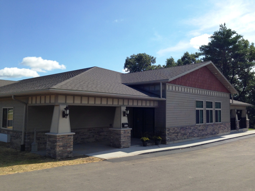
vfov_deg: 42.9
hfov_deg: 55.4
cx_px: 128
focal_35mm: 33
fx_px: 243
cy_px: 96
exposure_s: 1/1808
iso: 50
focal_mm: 4.12
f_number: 2.4
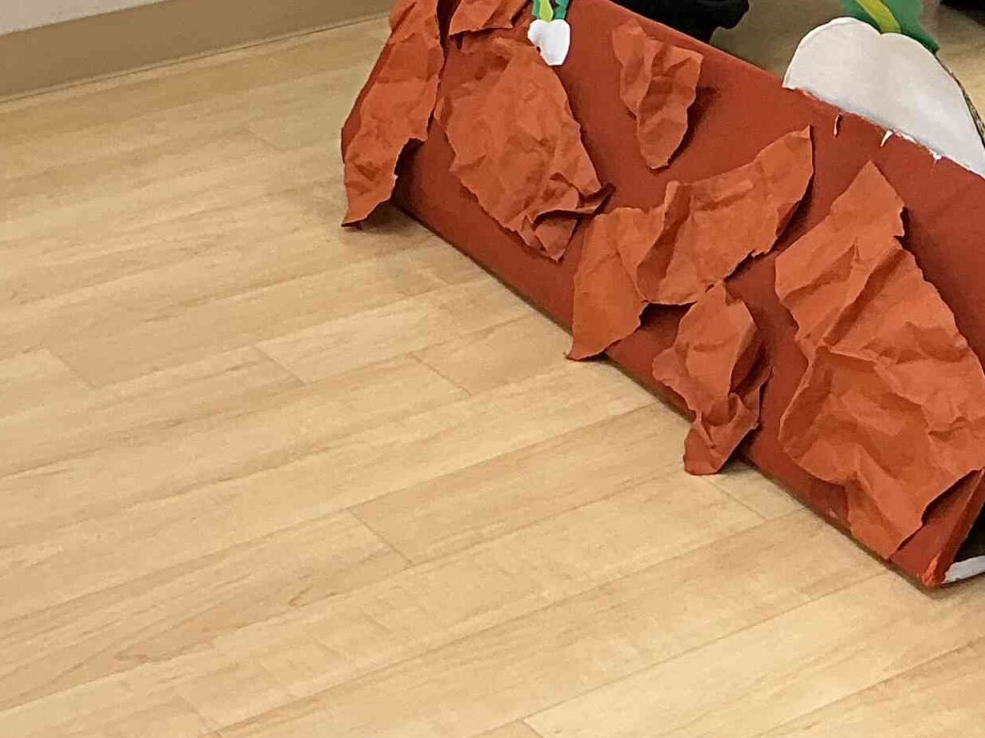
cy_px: -333
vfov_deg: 14.6
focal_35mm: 95
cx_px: 1004
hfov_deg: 20.0
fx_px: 2703
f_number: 1.8
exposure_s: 1/120
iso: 50
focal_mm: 3
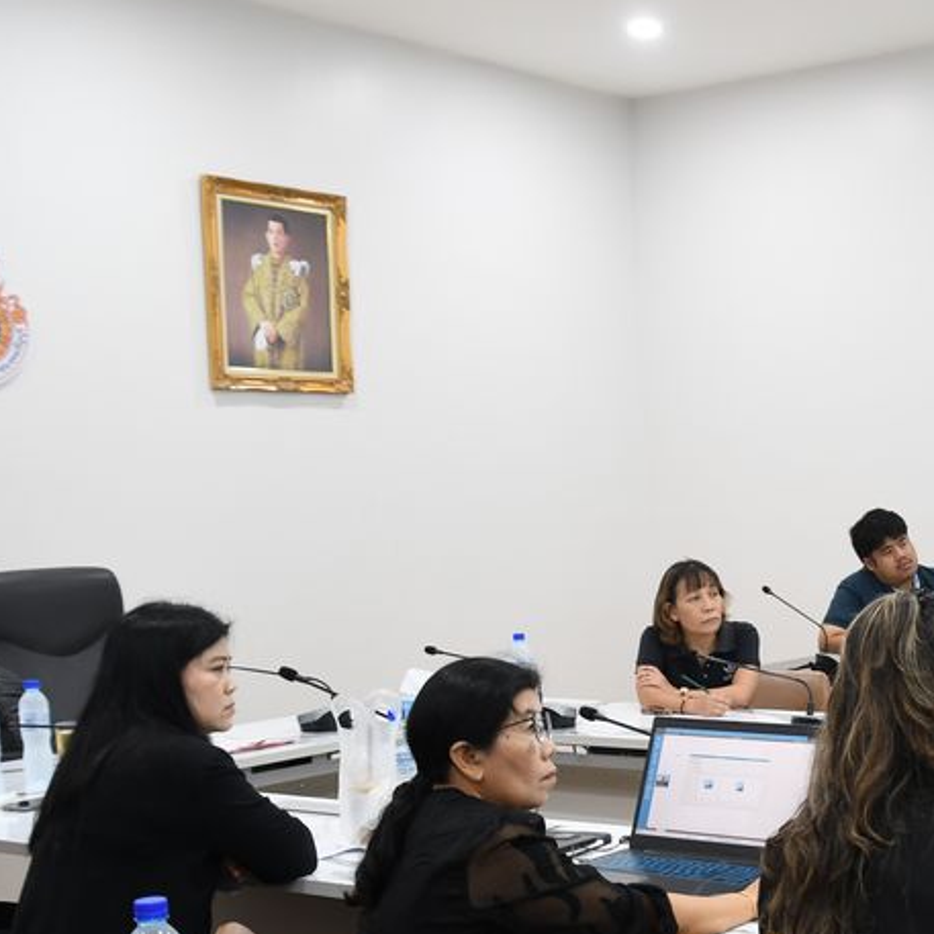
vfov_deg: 28.8
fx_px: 1801
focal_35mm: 59
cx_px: 938
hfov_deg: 27.4
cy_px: 649
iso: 500
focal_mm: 21
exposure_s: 1/30
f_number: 4
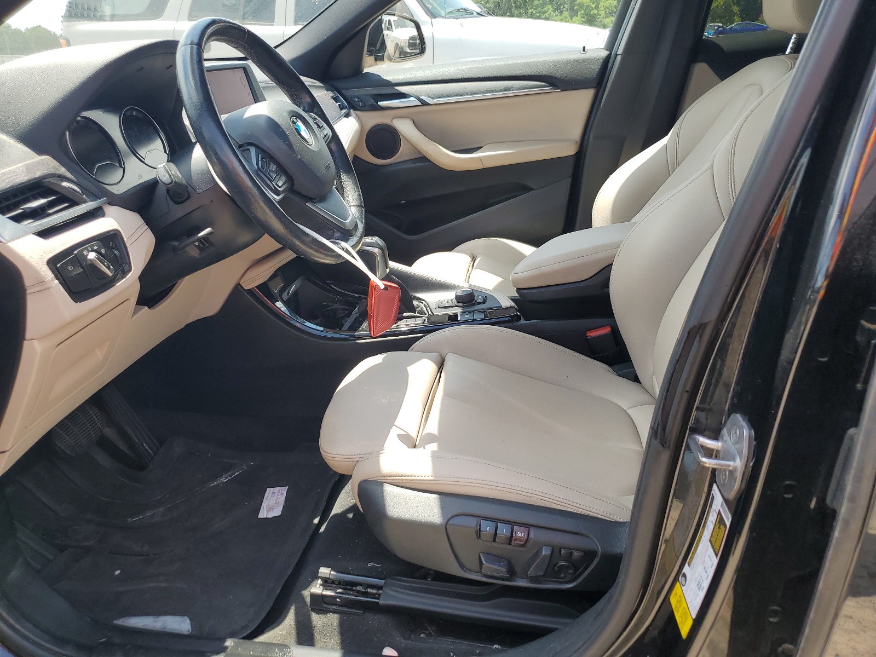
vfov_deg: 53.1
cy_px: 328
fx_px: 658
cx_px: 438
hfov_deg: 67.3
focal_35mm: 26
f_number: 1.5
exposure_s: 1/588
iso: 50
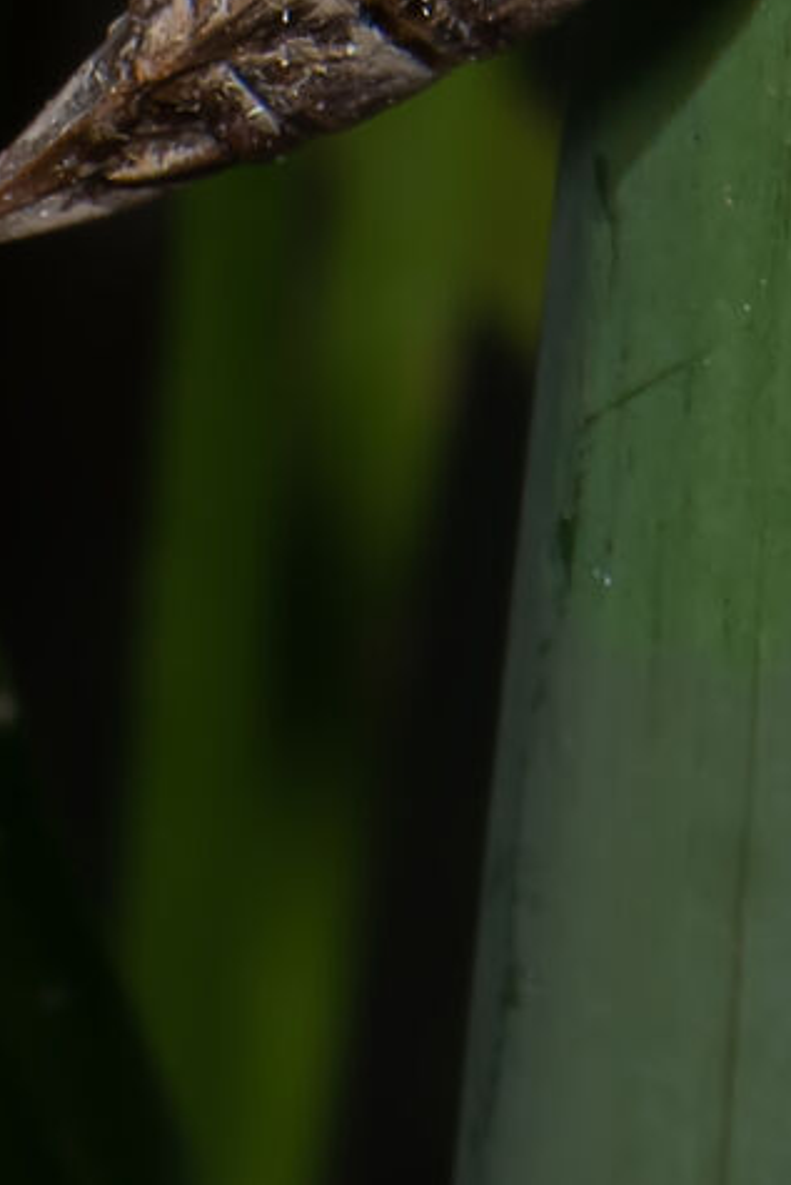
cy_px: -1237
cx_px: 1013
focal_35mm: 530
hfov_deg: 2.6
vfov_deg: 3.8
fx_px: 17454
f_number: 14
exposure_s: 1/250
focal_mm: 105
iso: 200
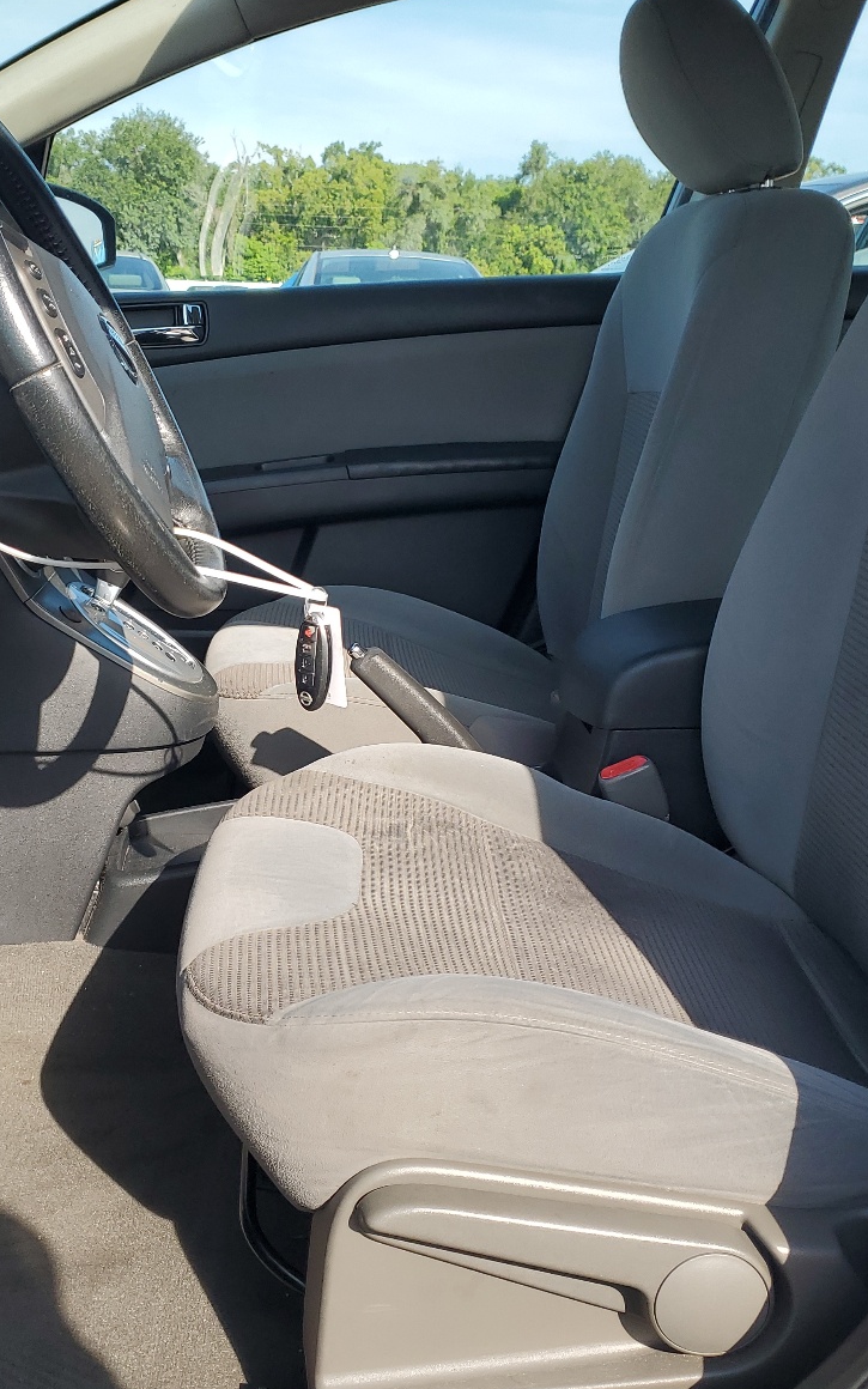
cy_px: 687
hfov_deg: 33.2
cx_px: 278
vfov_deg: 51.5
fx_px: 1438
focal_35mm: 38
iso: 50
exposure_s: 1/1250
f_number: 1.5
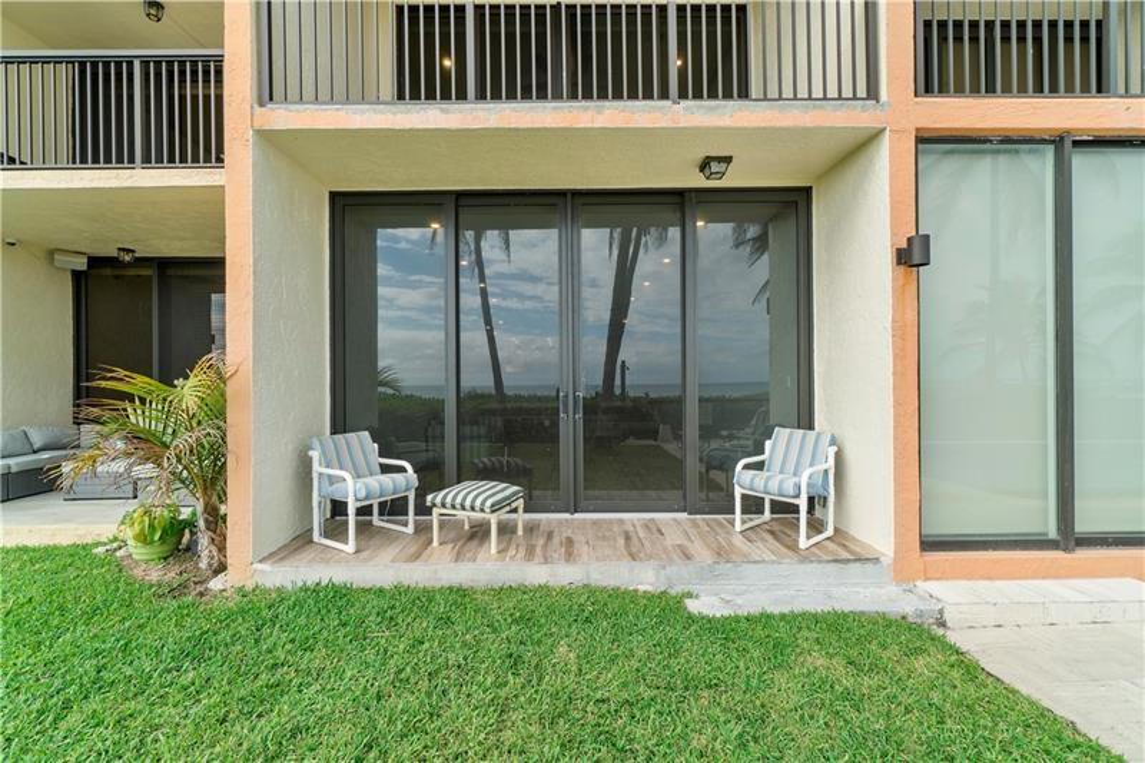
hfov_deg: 100.4
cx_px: 572
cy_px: 382
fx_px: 477
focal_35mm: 15
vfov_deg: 77.3
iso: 100
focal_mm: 10
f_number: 11
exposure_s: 1/80
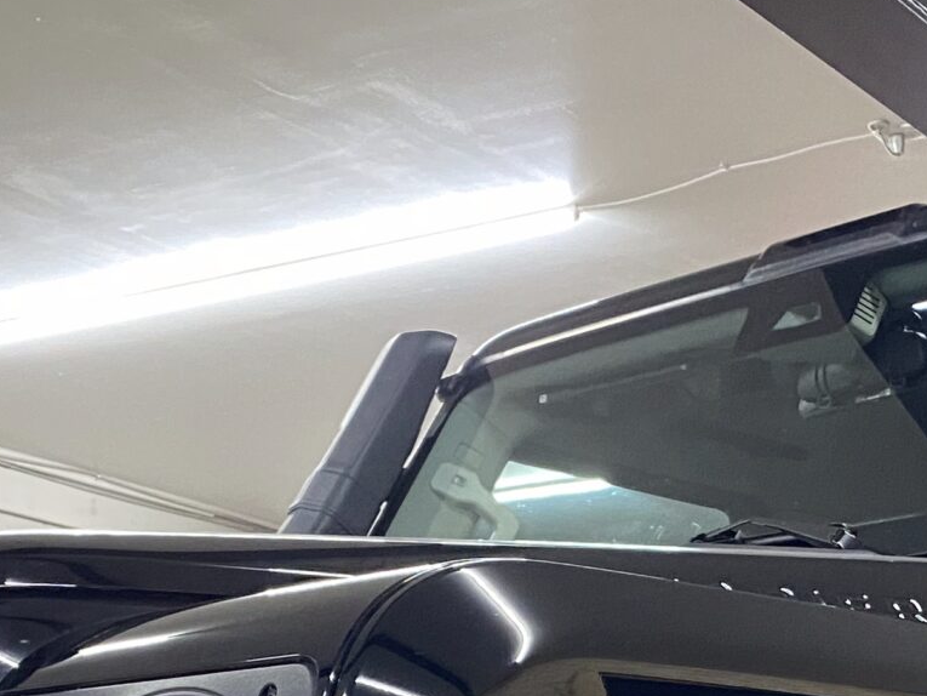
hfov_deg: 22.3
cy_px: 835
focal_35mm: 87
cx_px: 709
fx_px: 2330
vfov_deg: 16.3
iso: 320
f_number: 1.8
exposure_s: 1/60
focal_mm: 4.25
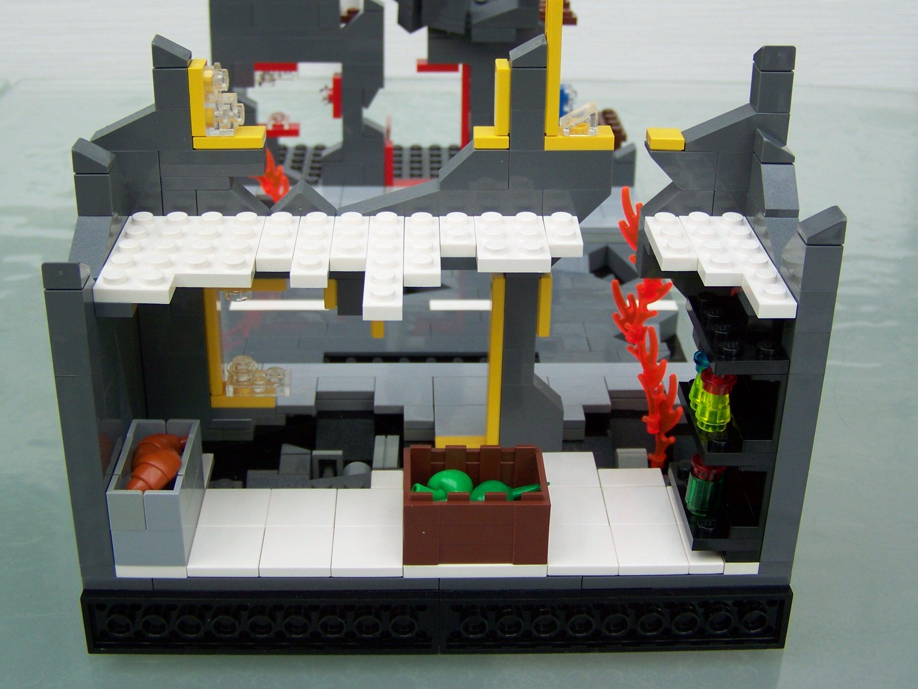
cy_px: 272
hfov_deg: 38.9
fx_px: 1300
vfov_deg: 29.6
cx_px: 449
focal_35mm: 49
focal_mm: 6.3
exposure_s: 1/125
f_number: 2.8
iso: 64
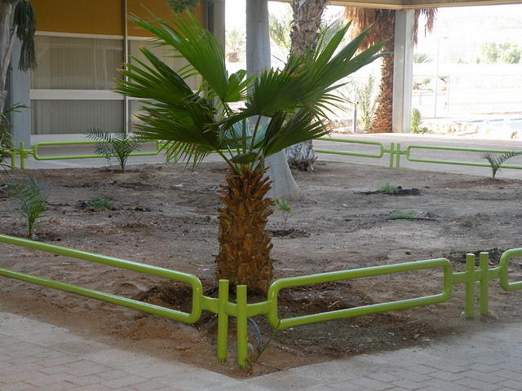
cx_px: 261
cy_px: 196
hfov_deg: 25.7
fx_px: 1146
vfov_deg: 19.4
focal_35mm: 76
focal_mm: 13.4
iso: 112
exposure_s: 1/59.8
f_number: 4
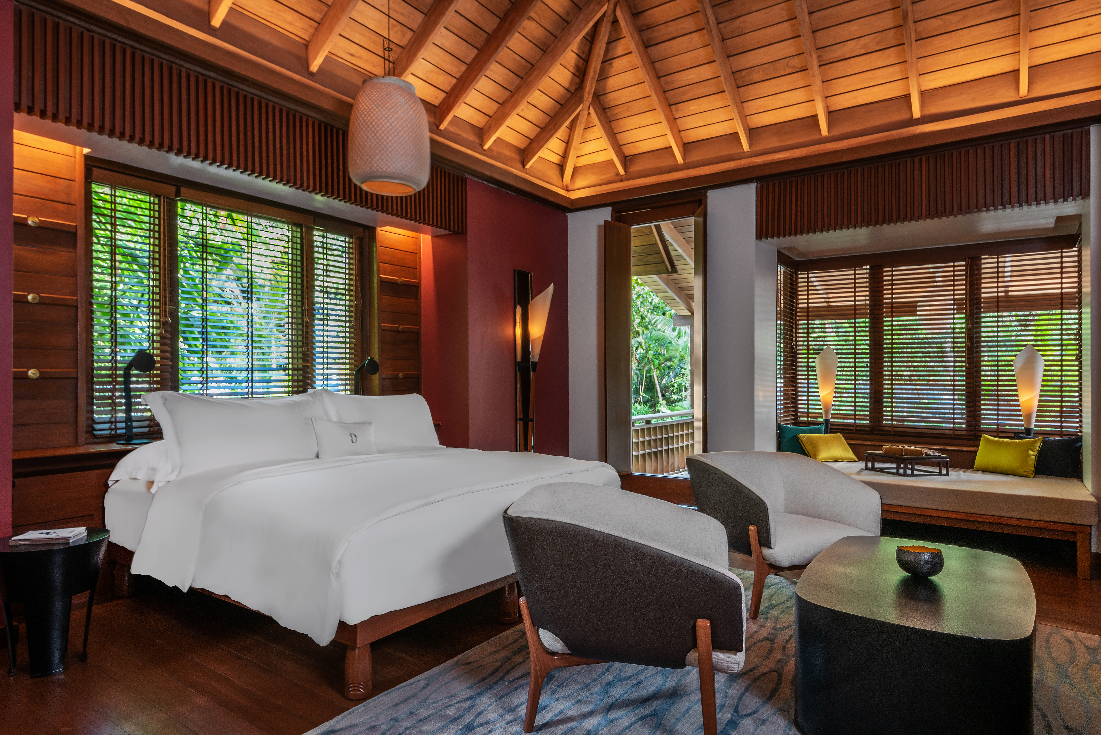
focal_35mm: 20
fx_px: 612
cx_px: 550
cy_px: 368
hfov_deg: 84.0
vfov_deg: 62.0
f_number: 16
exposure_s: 1.3
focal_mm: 20
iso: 100
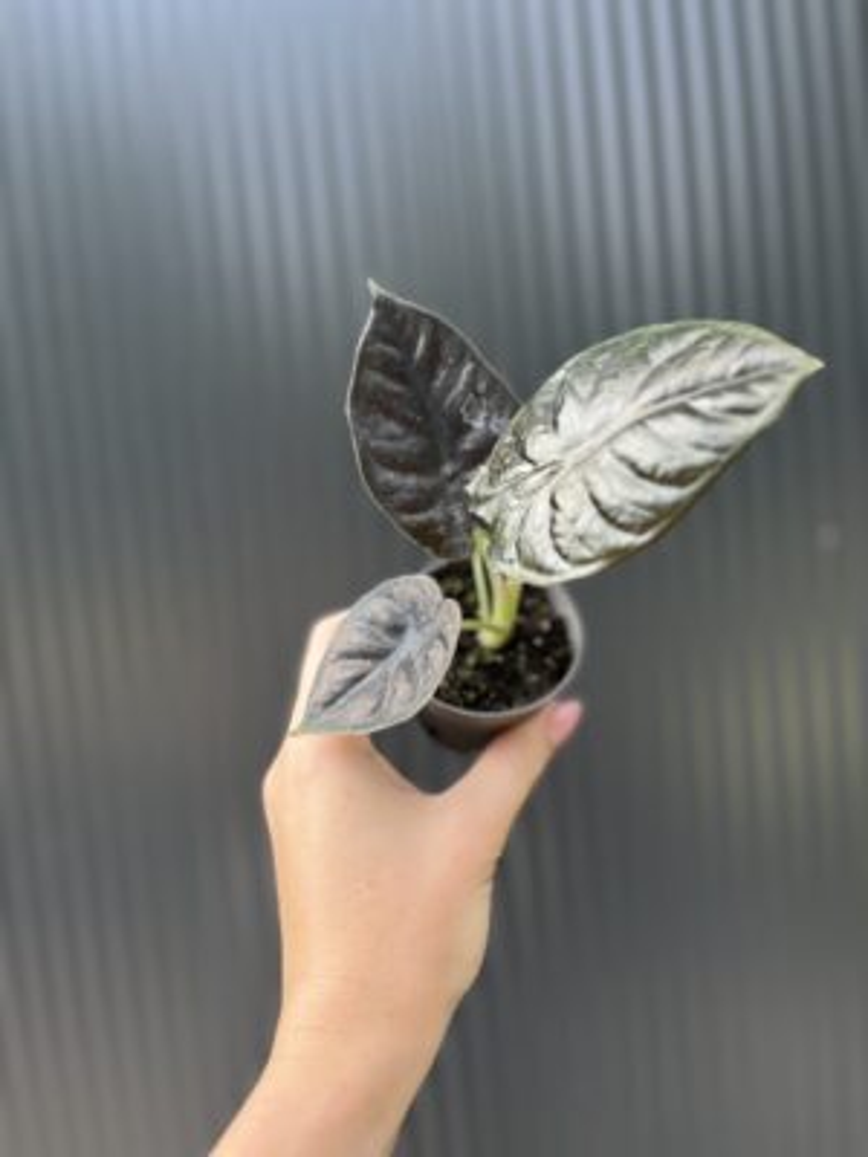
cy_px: 578
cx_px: 434
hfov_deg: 53.1
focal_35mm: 26
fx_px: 869
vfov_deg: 67.3
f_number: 1.6
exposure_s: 1/307
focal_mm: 5.1
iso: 50
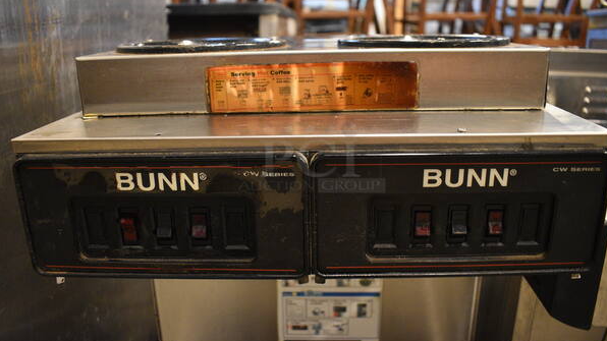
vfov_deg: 40.1
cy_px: 157
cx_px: 310
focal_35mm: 29
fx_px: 467
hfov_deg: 66.1
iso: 2800
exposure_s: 1/30
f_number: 3.5
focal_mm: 18
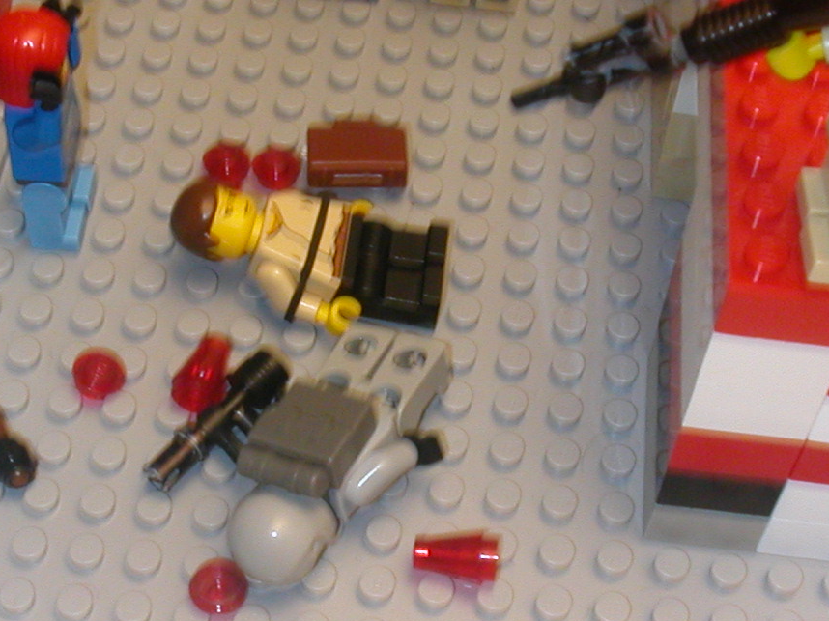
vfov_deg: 20.9
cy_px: 549
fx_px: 1652
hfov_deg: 28.2
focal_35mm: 69
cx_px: 389
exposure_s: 1/10.6
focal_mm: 5.6
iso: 200
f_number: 4.5
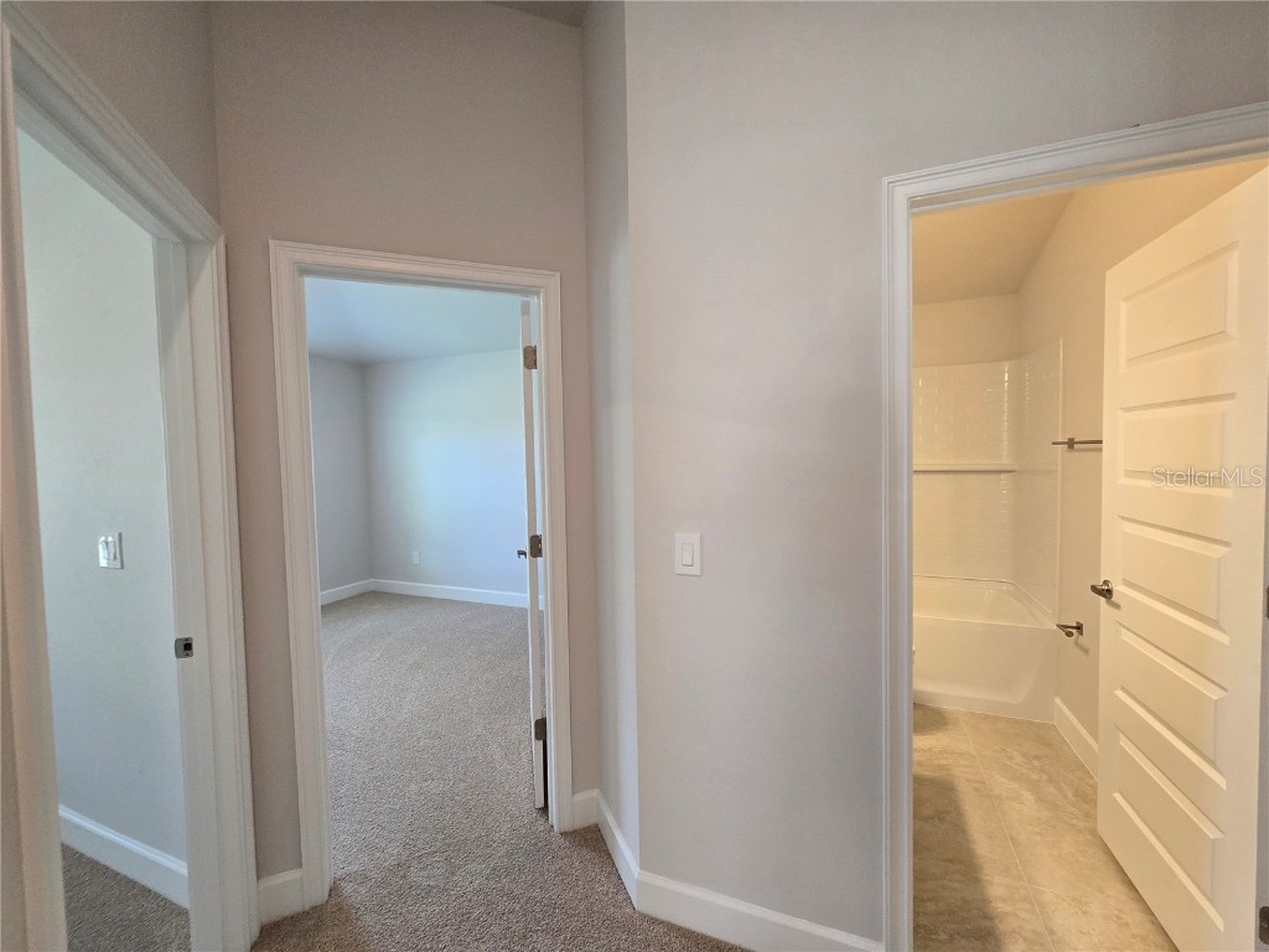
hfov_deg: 106.2
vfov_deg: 89.9
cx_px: 634
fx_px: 477
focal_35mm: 13
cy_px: 476
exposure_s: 1/60
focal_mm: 2.2
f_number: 2.2
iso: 160
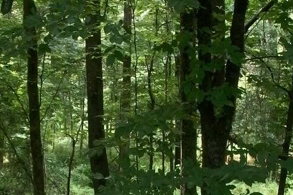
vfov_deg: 15.7
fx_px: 700
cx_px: 91
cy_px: 178
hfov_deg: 23.5
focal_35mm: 86
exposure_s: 1/80
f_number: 2.9
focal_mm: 5.7
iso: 80
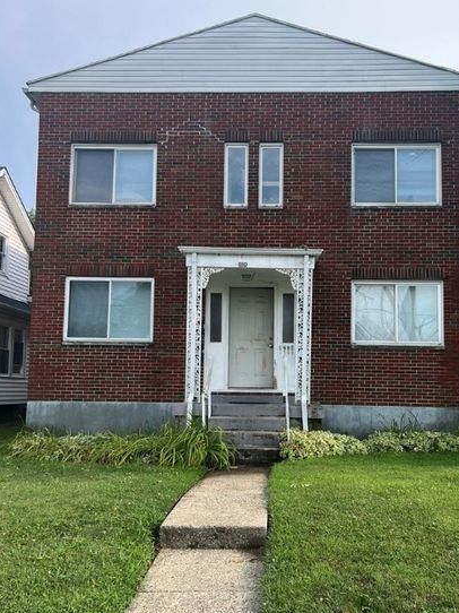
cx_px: 261
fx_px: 566
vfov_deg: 56.7
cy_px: 341
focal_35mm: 32
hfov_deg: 44.0
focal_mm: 5.7
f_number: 1.5
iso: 50
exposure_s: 1/1511
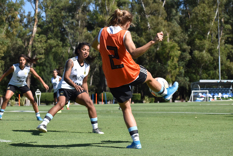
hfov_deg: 19.5
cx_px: 116
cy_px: 78
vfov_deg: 13.0
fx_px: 680
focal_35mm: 105
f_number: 7.1
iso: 400
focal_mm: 70
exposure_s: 1/1600
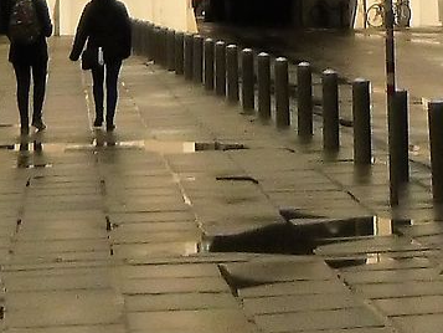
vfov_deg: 8.0
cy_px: -526
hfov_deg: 11.8
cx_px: 215
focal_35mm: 168
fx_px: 2151
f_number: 9
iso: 160
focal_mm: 4.5
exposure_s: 1/160
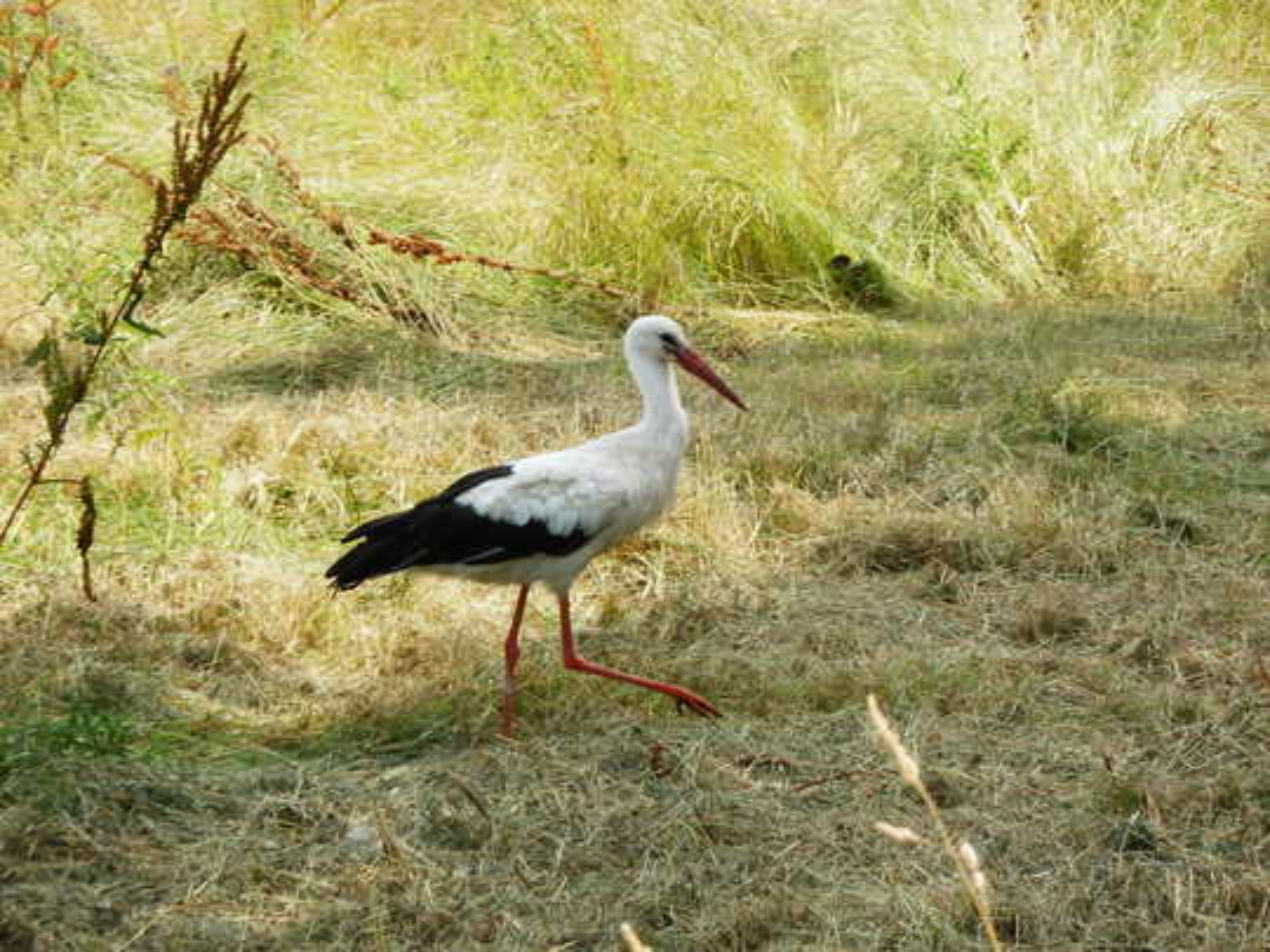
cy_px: 476
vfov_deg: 6.0
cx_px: 635
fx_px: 9099
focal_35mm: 248
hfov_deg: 8.0
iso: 80
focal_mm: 44.4
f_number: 6.2
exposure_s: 1/200
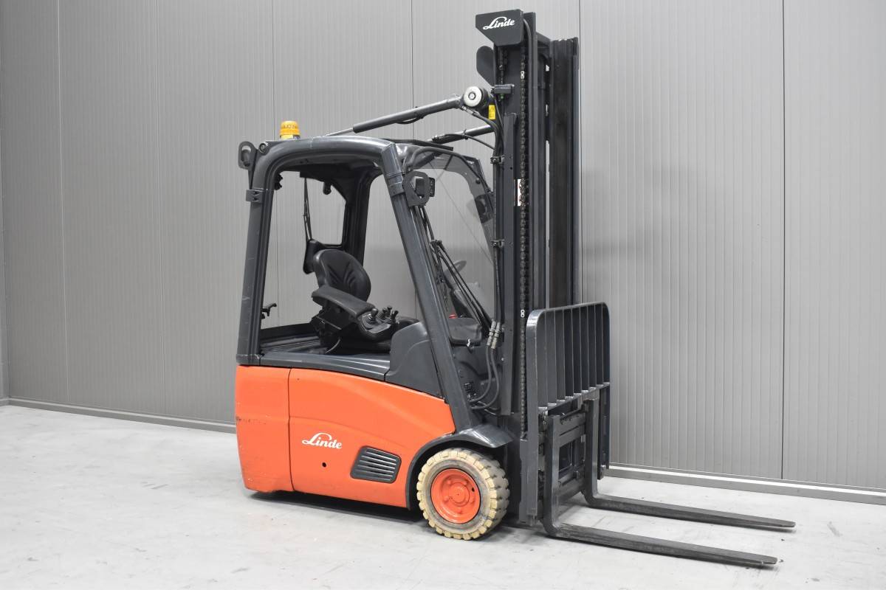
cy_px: 295
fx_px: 886
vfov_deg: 36.9
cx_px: 443
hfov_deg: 53.1
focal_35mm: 36
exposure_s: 1/30
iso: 2000
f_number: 5.6
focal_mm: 24
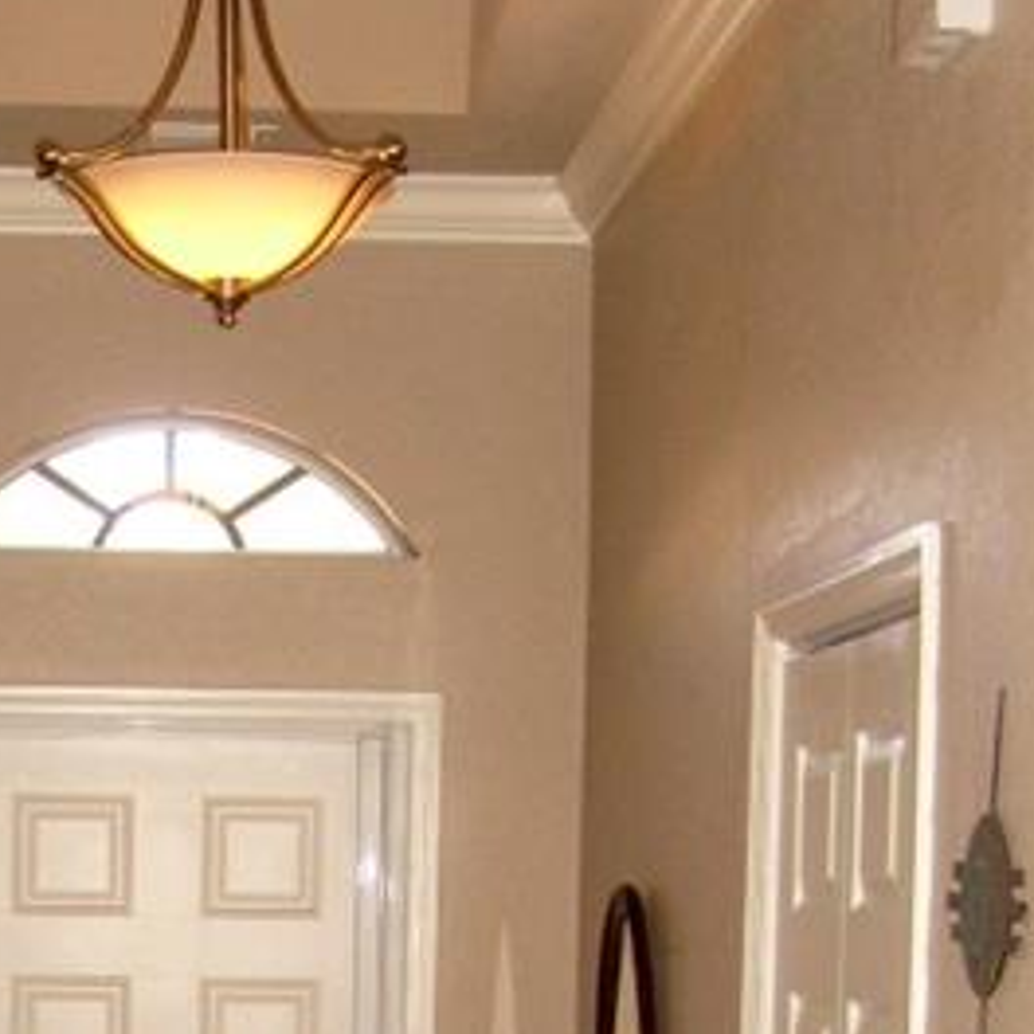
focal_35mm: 90
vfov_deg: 18.4
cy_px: 1210
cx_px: 125
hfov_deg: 19.0
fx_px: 3042
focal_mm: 5.8
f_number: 2.8
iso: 160
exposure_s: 1/45
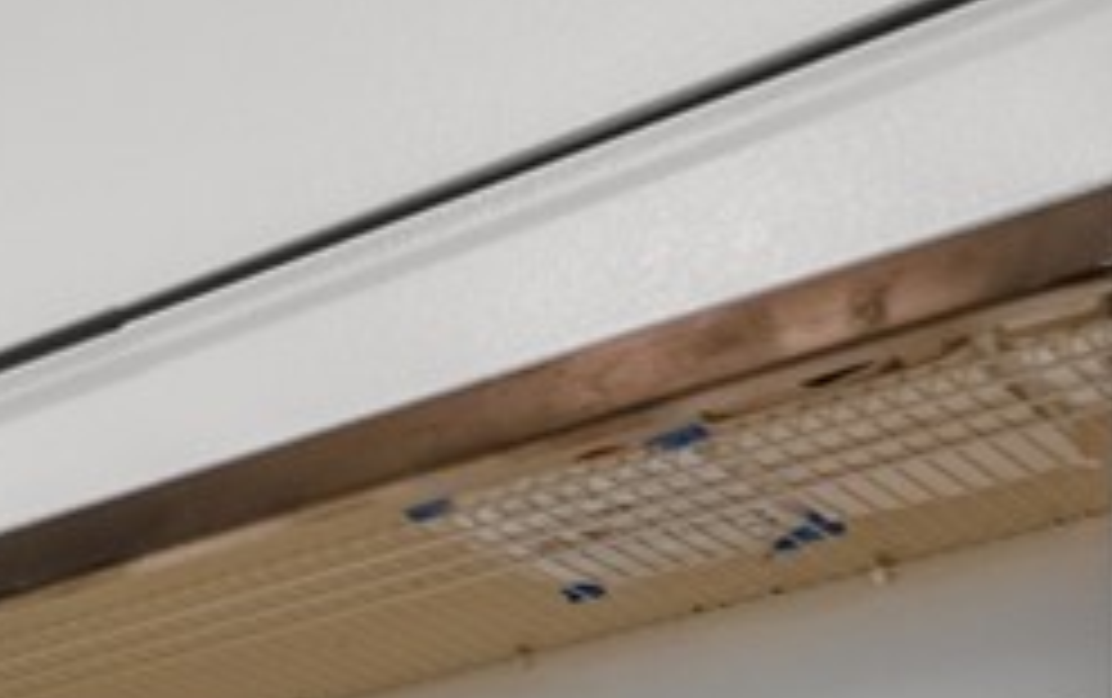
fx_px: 2913
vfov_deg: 11.4
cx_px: -178
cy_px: 1657
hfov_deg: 20.4
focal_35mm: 96
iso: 320
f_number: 4
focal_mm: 7
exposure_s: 1/200
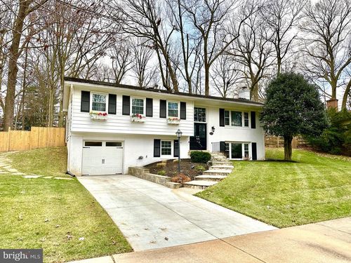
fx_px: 243
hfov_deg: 71.6
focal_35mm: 24
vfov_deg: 56.8
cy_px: 132
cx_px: 176
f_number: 1.78
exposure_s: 1/634
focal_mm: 6.86
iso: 80
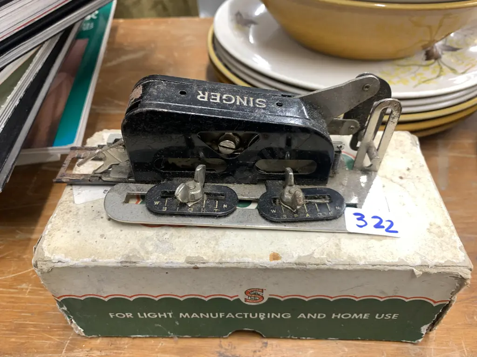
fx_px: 358
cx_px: 238
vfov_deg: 53.1
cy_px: 178
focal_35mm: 26
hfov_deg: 67.3
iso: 80
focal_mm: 4.25
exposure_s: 1/50
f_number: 1.8
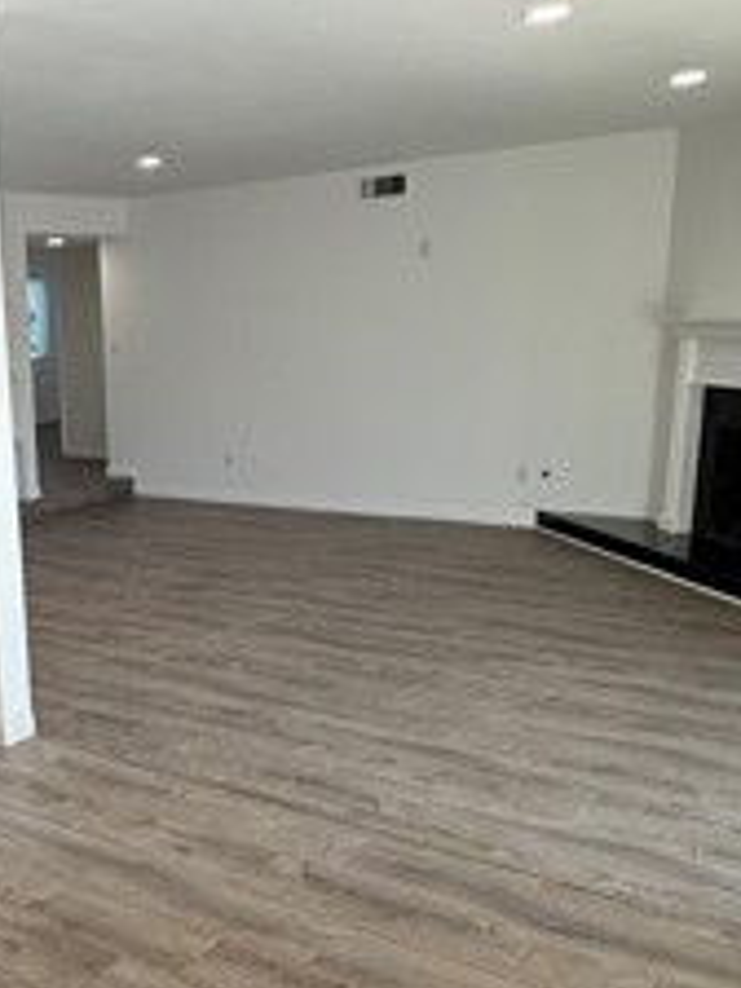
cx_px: 44
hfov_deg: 33.6
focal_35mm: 40
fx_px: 1142
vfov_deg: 46.5
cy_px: 600
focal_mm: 2.22
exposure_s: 1/120
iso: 80
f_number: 2.2
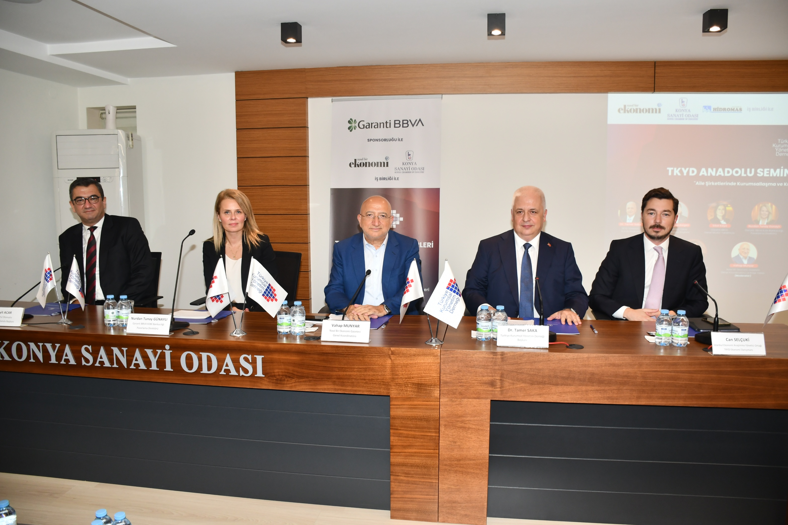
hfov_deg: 67.4
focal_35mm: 27
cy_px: 262
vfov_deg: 47.9
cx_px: 394
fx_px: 591
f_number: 3.5
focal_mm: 18
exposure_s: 1/160
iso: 400
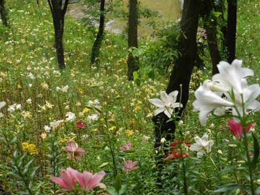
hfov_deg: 28.6
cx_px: 130
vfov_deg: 21.6
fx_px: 511
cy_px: 98
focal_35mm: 68
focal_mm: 34
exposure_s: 1/60
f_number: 5.5
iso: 100
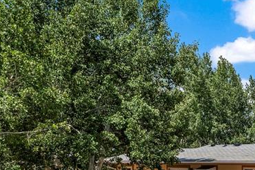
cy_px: 188
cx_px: 330
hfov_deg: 26.1
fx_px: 467
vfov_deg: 19.7
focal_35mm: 66
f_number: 8
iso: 500
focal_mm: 24
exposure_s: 1/2500
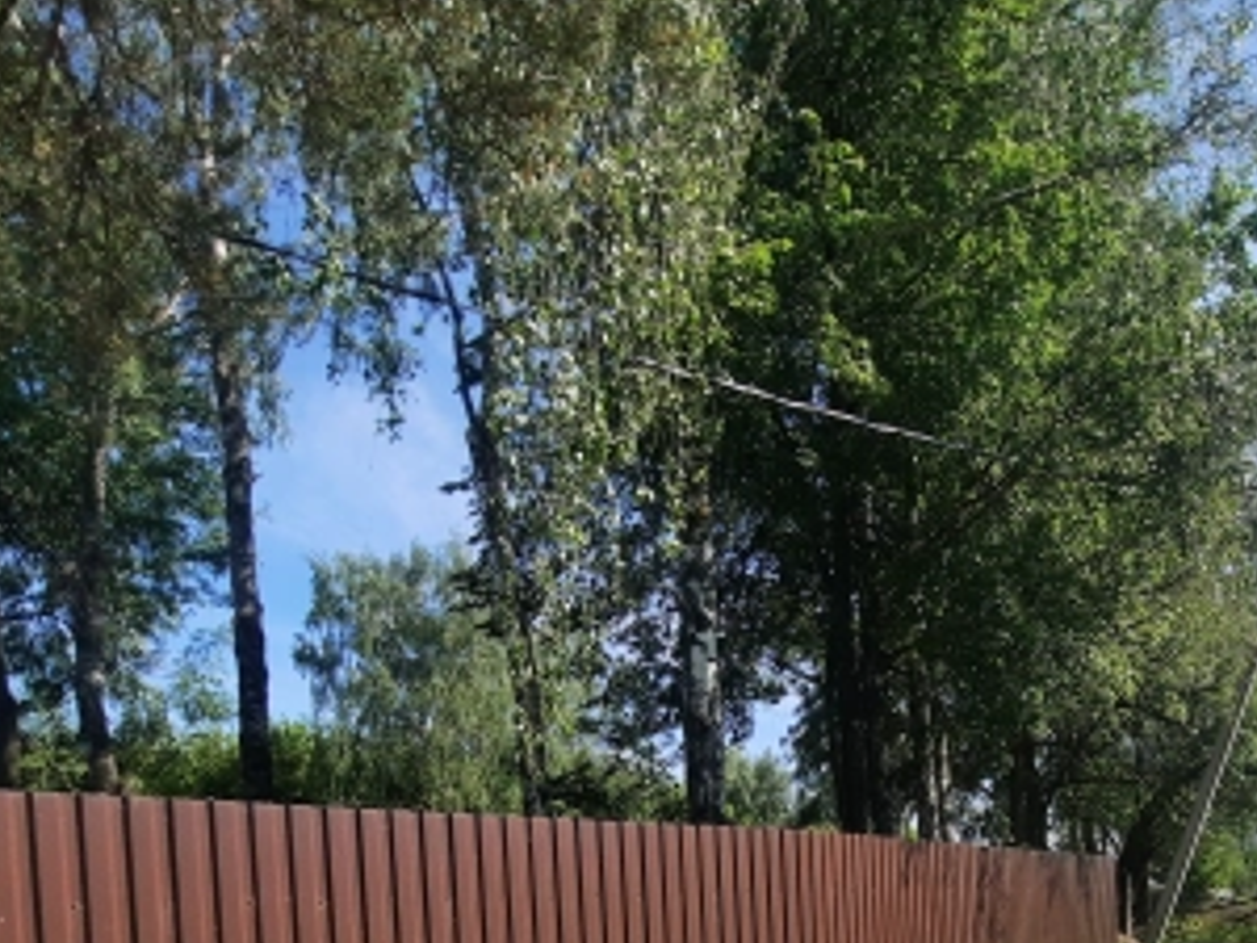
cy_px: 960
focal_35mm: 27
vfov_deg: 43.4
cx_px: 842
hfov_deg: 63.6
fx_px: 980
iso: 40
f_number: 2.2
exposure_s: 1/1033
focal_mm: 1.74
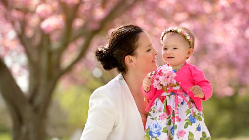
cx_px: 155
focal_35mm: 187
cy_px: 60
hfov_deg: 11.5
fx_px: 1235
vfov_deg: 6.5
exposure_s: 1/1250
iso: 200
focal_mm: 135
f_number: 2.8
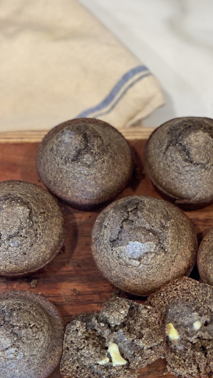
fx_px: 833
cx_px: 171
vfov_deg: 25.5
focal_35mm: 83
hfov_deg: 14.5
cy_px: 248
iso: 100
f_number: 2
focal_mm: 6
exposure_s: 1/62
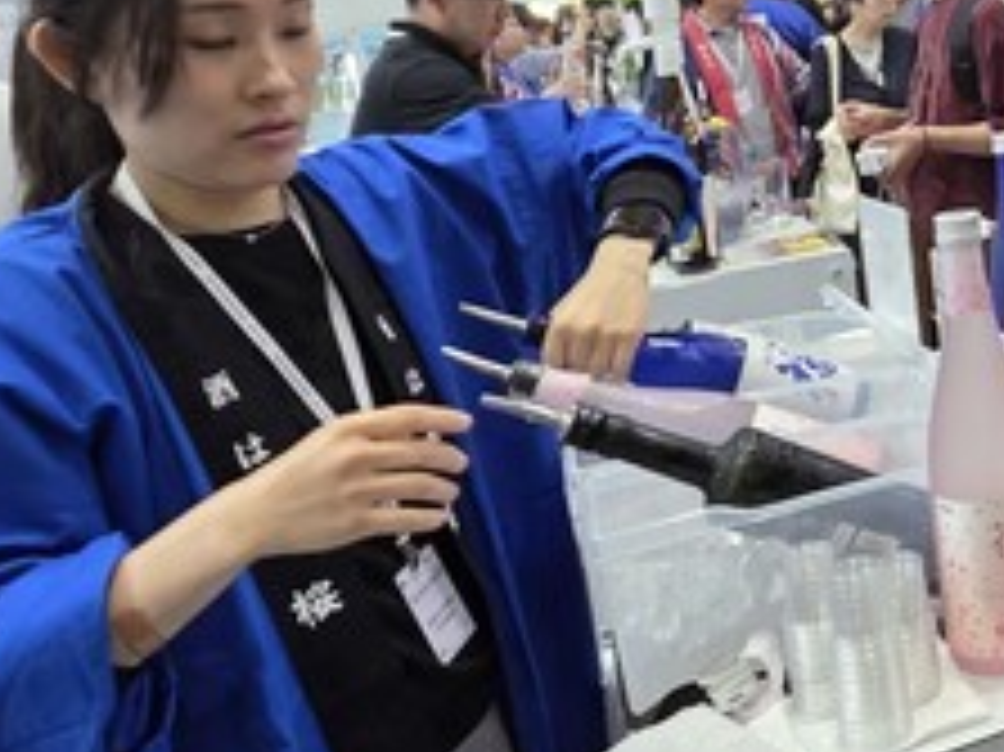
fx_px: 1015
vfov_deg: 38.4
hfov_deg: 42.8
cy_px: 104
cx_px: 1072
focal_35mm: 35
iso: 160
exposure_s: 1/60
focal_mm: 2.2
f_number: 1.9
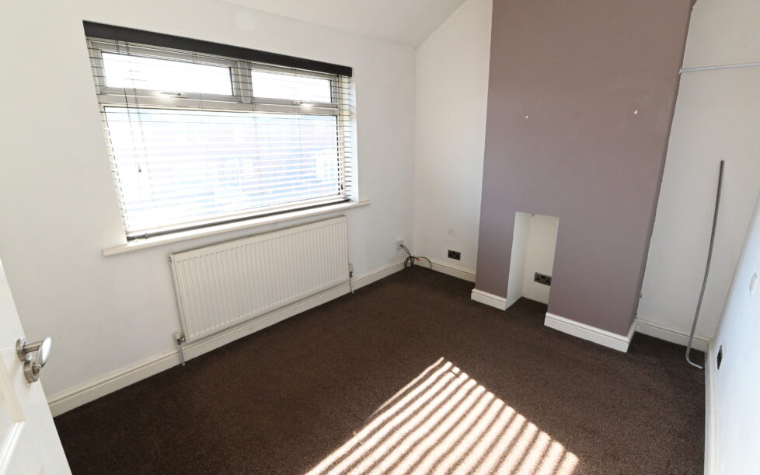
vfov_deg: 71.2
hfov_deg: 97.8
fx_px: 331
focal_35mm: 16
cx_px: 373
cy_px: 227
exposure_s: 1/200
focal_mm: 15
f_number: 10
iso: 4000
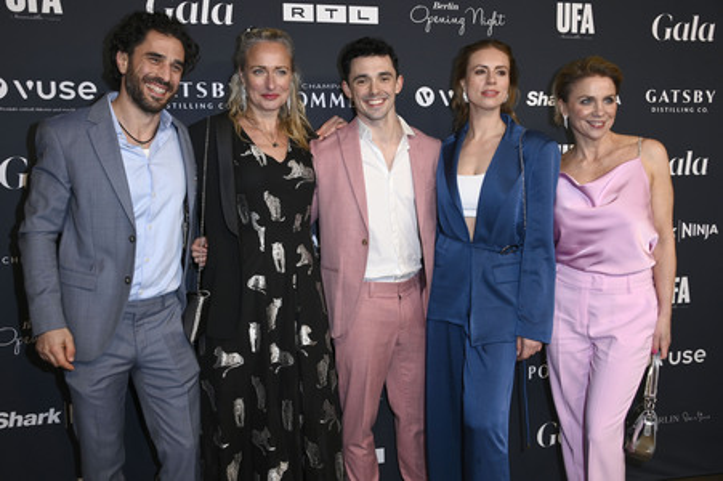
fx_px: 682
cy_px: 240
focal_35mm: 34
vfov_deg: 38.8
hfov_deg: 55.8
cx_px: 362
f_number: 5.6
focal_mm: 34
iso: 640
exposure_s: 1/250
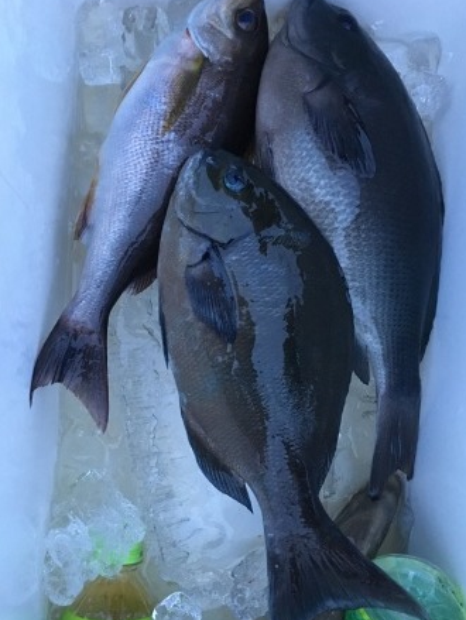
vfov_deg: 55.2
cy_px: 338
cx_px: 242
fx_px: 591
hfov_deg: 43.0
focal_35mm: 33
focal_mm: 4.15
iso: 320
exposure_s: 1/15
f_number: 2.2
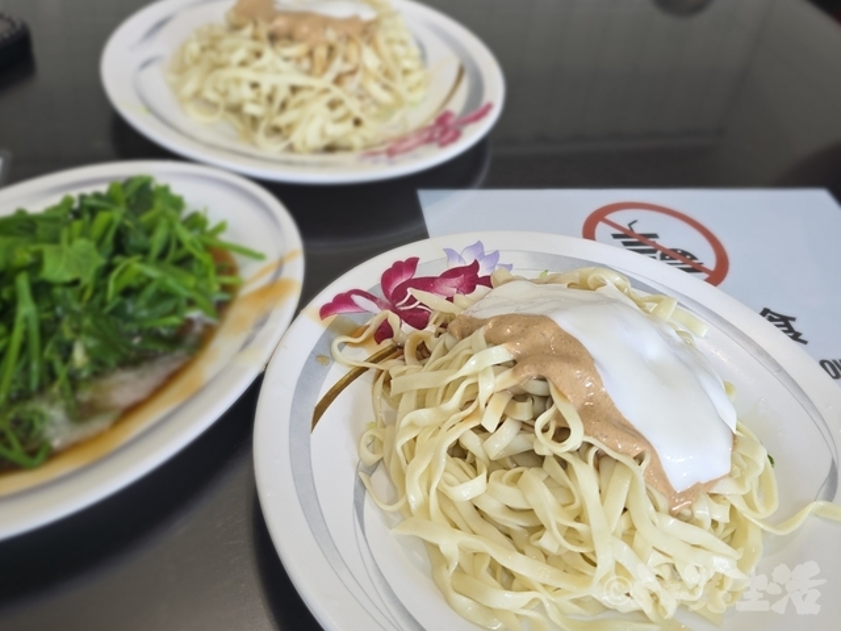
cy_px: 316
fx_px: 559
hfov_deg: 73.9
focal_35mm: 23
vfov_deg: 58.9
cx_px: 420
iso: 80
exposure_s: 1/60
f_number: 1.7
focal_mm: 6.3
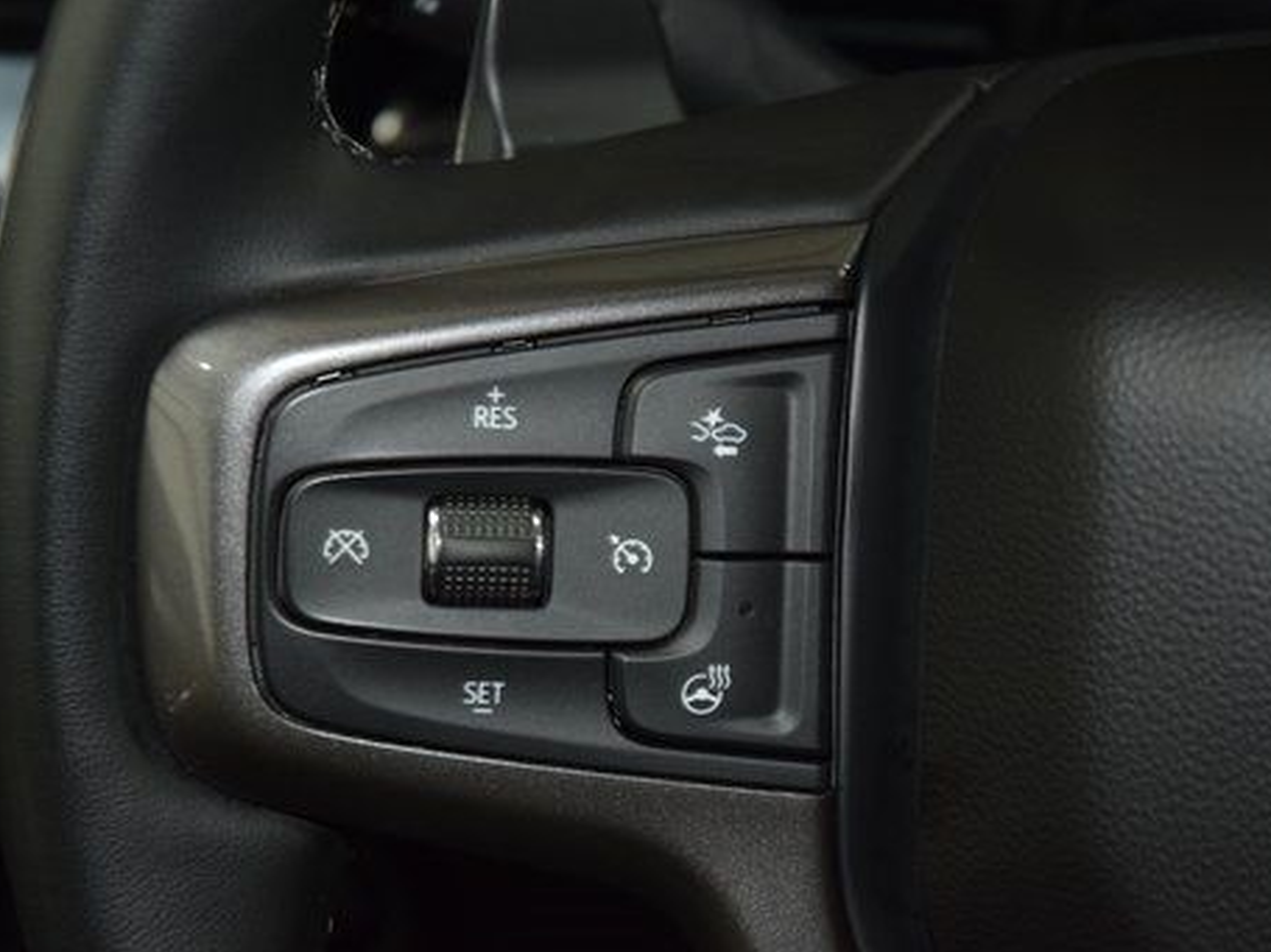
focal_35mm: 142
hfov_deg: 13.9
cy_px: 412
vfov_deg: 10.4
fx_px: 5212
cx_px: 642
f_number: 4.5
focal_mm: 70
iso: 1250
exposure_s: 1/20
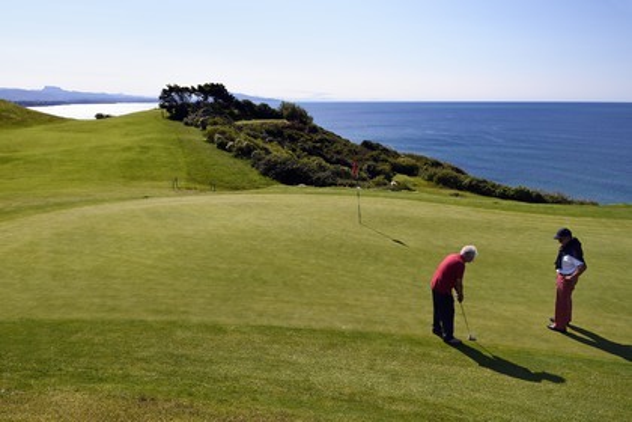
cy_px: 211
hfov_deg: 73.7
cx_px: 316
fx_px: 421
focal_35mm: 24
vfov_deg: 53.1
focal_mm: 24
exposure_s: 1/250
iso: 200
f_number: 14
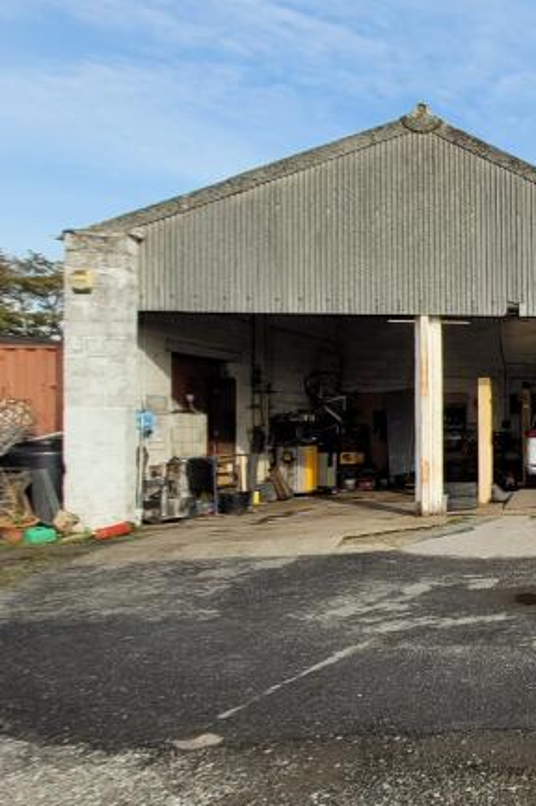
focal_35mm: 32
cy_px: 396
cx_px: 819
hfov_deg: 27.3
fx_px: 716
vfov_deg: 58.8
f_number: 2.2
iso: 40
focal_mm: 1.74
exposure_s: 1/1157
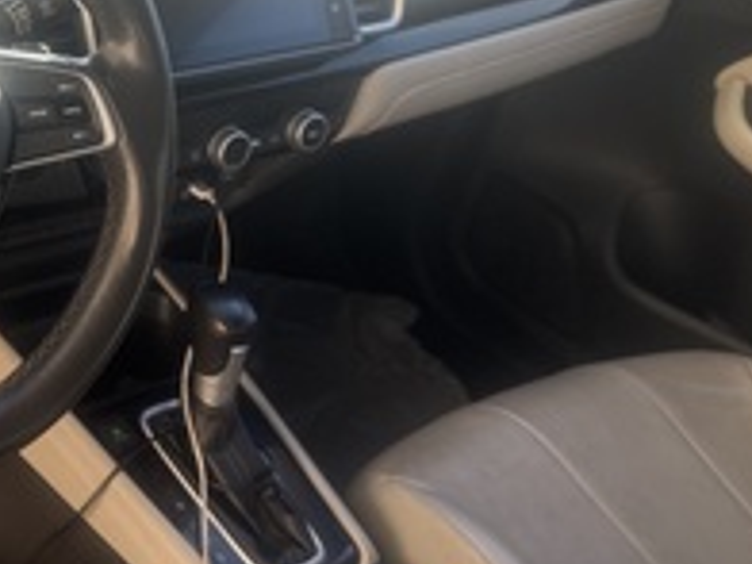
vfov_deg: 25.5
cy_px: 86
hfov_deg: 30.9
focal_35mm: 56
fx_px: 1217
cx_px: -63
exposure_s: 1/685
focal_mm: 6.76
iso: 80
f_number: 1.78
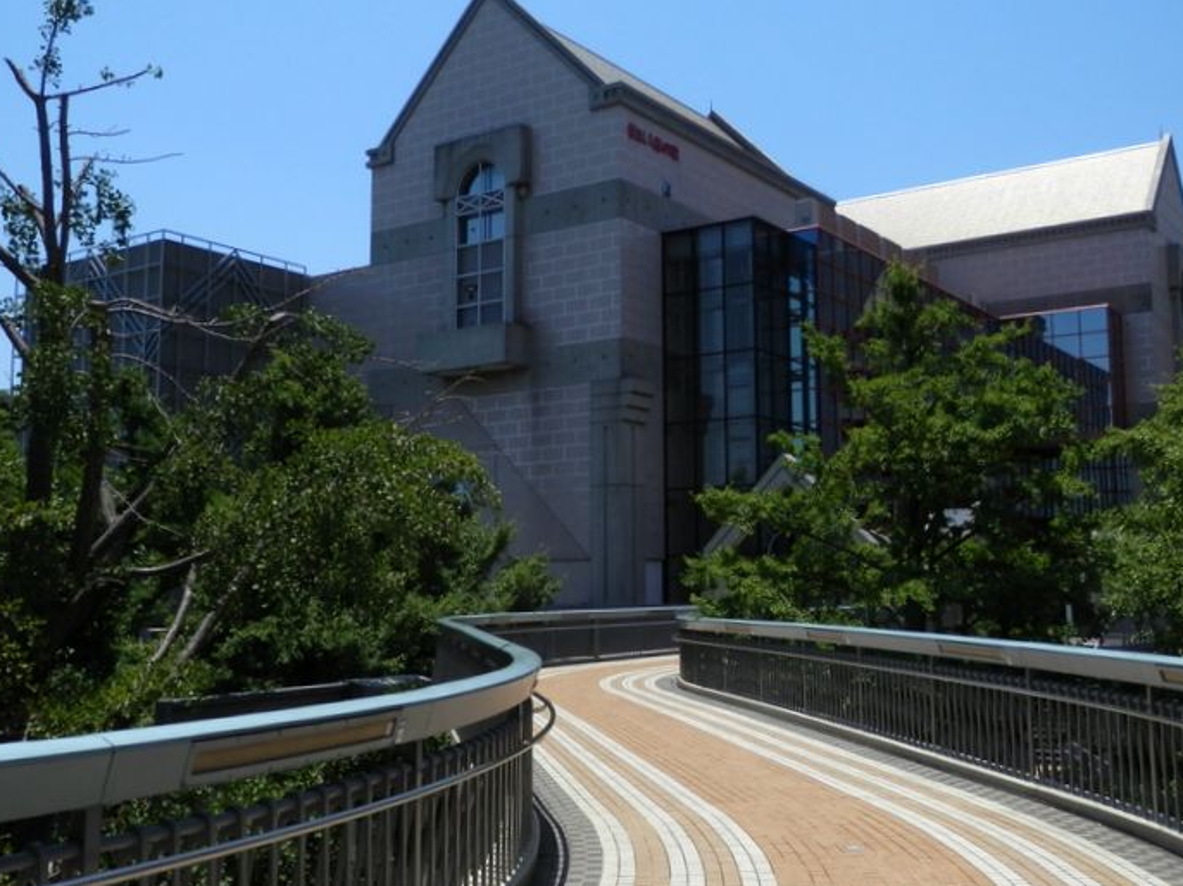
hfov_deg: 52.6
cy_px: 433
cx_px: 616
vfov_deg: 40.7
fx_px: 1196
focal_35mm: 35
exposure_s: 1/200
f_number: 9.4
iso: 80
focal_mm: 5.5
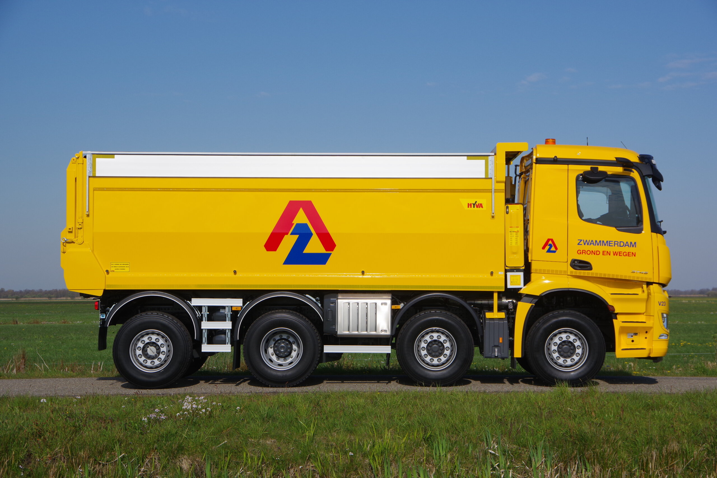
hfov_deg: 28.1
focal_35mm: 72
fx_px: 1434
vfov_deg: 18.9
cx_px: 358
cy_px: 239
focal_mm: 48
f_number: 7.1
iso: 200
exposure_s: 1/1000
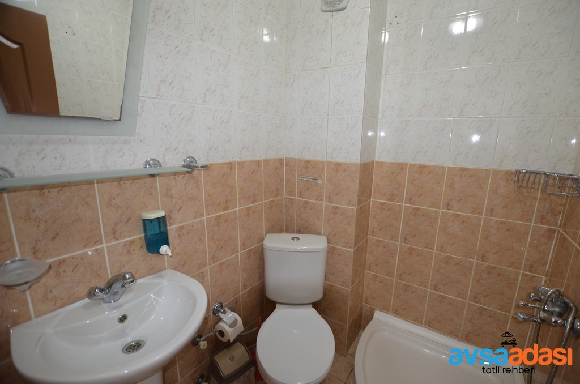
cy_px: 192
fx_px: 241
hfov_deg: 100.5
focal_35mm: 15
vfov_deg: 77.1
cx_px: 290
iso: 900
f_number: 3.5
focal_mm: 10
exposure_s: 1/60
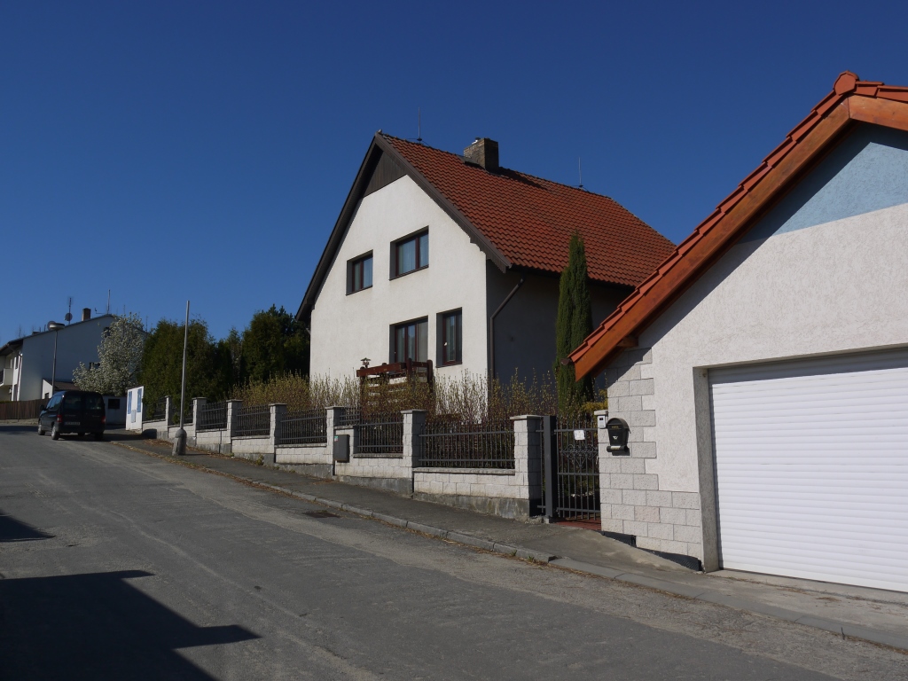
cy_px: 340
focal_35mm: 28
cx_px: 454
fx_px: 734
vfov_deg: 49.7
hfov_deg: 63.4
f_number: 9
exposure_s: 1/800
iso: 160
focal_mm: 14
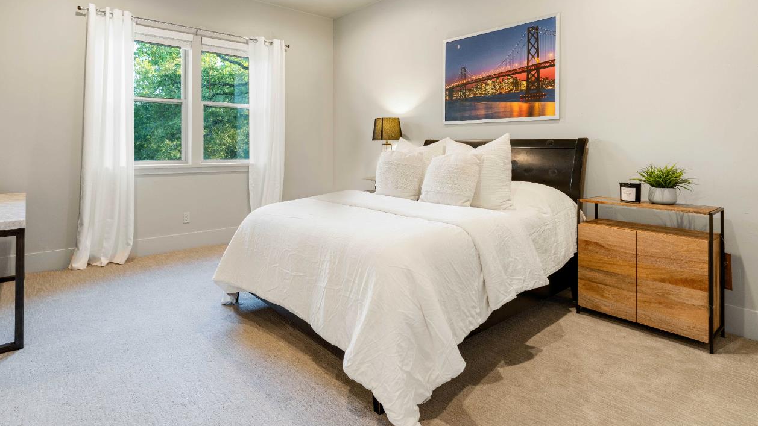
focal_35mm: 20
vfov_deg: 54.8
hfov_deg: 86.3
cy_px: 144
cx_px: 336
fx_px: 402
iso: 250
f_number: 9
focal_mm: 16
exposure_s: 1
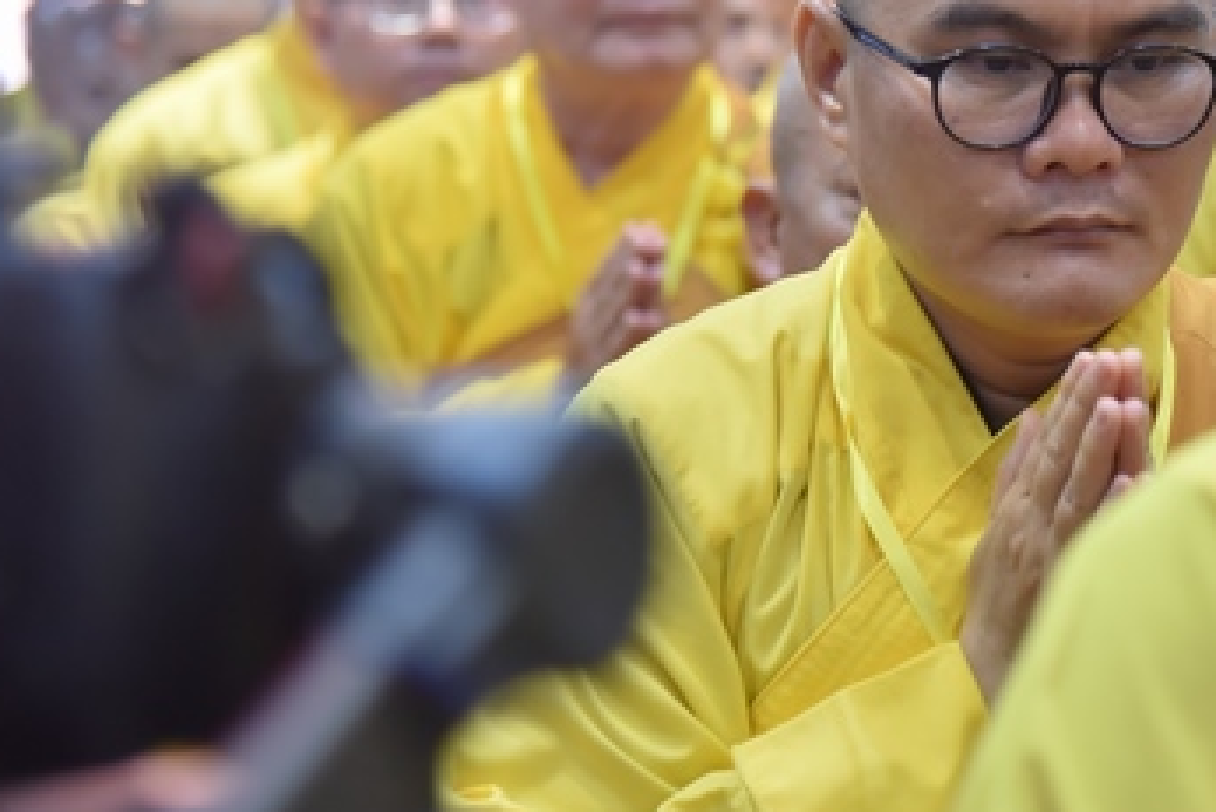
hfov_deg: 13.2
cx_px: 1033
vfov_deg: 8.9
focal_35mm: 154
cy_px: 109
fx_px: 5204
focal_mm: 82
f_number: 4
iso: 1600
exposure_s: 1/100
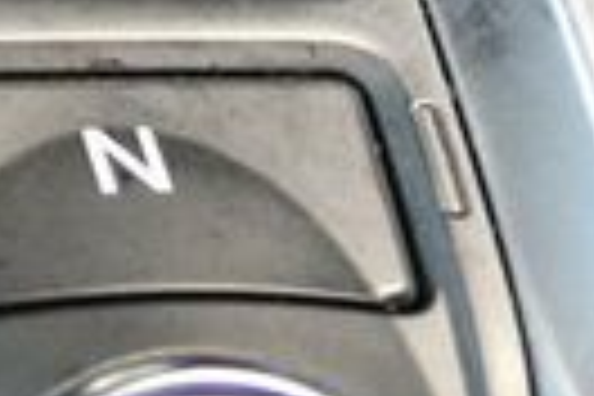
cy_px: 81
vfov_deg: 7.3
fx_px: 3118
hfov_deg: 10.8
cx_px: -18
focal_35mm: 189
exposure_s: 1/60
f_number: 4.2
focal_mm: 26
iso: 9000
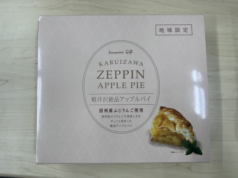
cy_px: 89
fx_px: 179
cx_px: 119
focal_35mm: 26
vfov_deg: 53.1
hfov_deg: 67.3
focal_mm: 5.7
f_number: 1.5
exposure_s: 1/100
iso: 50
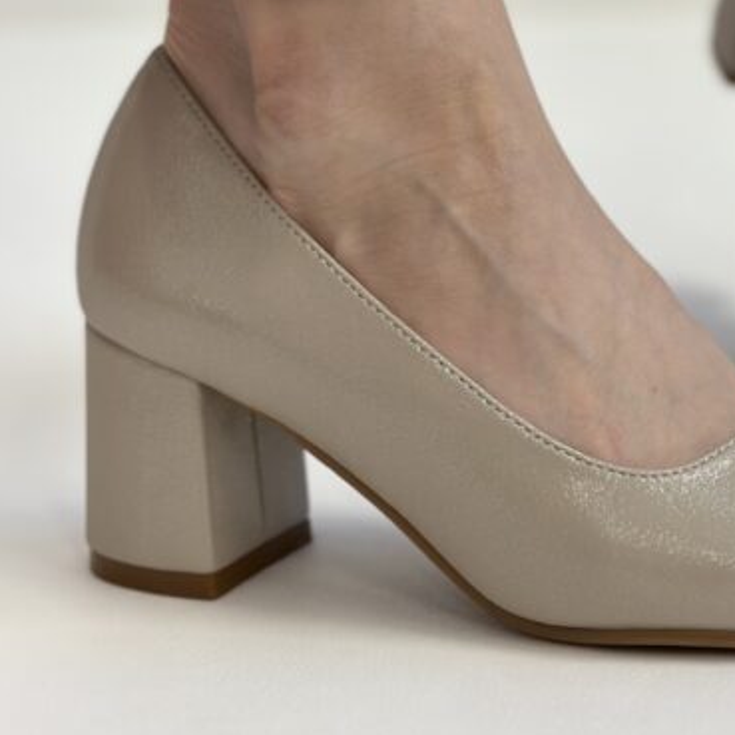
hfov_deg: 18.7
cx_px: 560
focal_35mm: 92
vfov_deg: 18.5
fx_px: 2210
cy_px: 44
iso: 125
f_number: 1.78
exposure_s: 1/100
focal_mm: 6.86
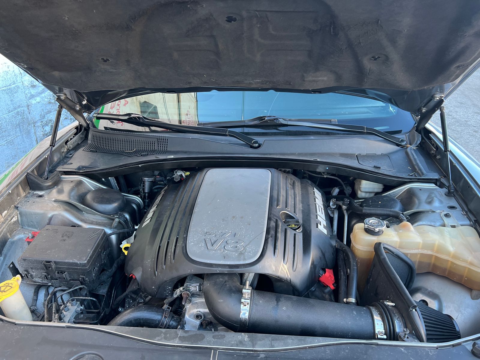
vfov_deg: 53.1
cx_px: 240
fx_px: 361
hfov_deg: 67.3
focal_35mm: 26
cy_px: 180
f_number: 1.5
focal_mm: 5.7
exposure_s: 1/121
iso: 125
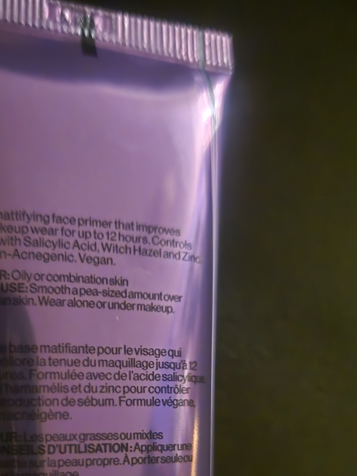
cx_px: 101
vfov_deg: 45.3
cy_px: 384
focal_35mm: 39
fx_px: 536
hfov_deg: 36.2
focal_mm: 5.4
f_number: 1.8
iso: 3200
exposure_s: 1/15
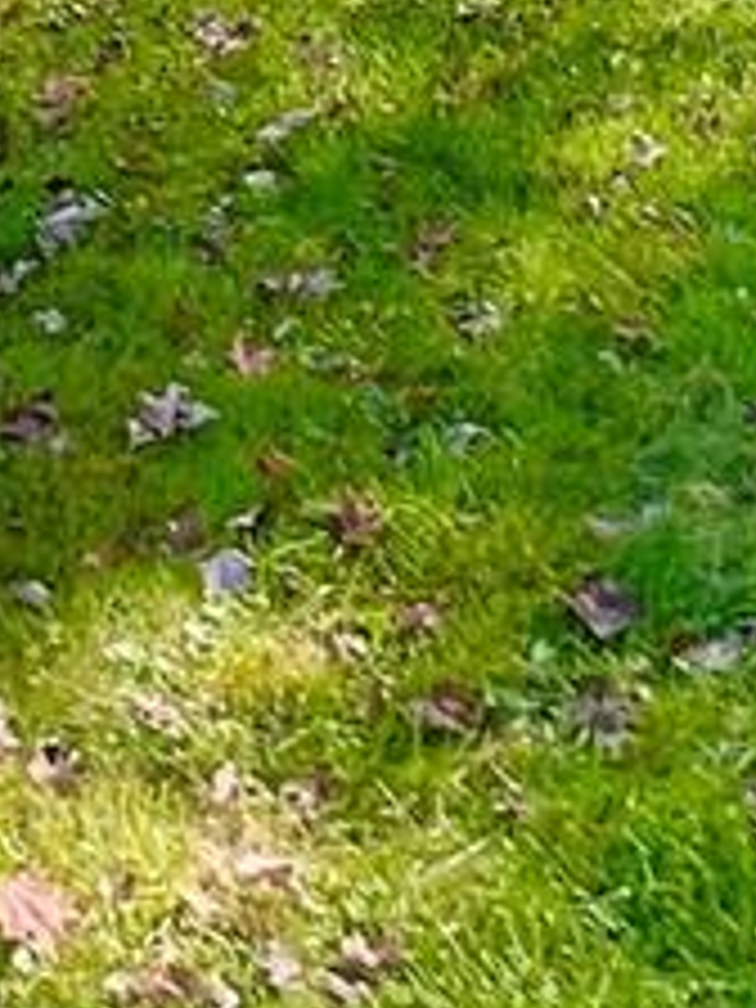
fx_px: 2592
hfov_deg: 16.3
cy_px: -261
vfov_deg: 20.3
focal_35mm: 89
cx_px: 22
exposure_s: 1/175
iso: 32
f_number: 1.8
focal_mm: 1.57
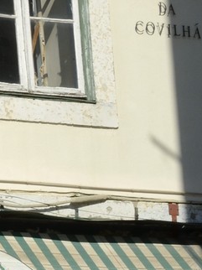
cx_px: -456
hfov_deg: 8.0
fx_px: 1192
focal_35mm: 153
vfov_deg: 12.7
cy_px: 299
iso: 400
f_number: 22
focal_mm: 32
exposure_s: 1/200
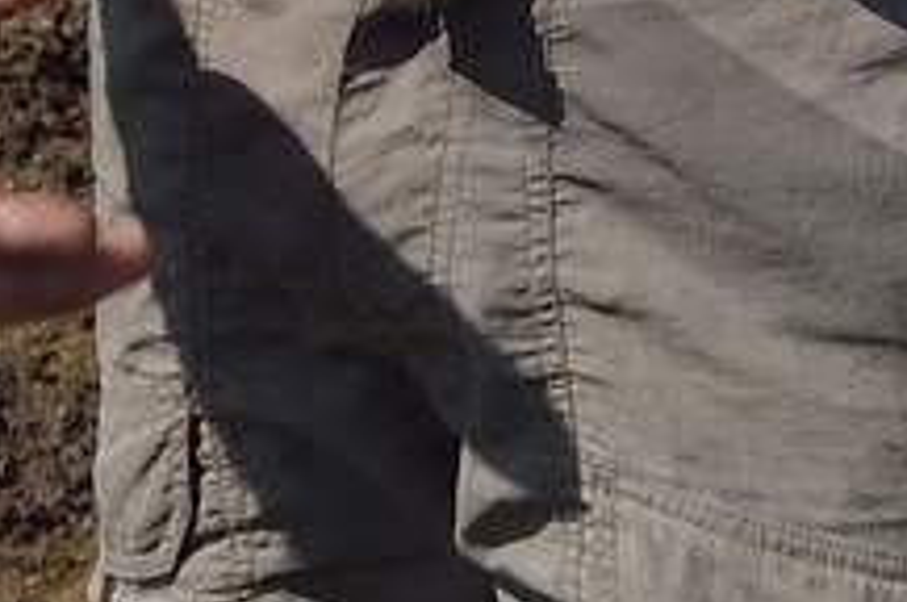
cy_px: -1229
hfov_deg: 10.2
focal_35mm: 192
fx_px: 4830
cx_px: 1584
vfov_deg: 6.5
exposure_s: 1/320
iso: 200
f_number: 13
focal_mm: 26
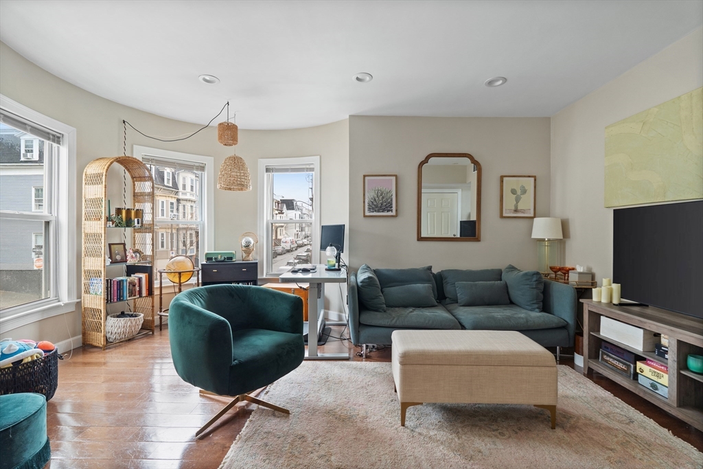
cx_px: 352
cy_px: 234
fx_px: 312
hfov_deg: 96.7
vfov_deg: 73.8
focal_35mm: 16
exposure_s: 1/2.5
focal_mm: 16
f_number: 7.1
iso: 320
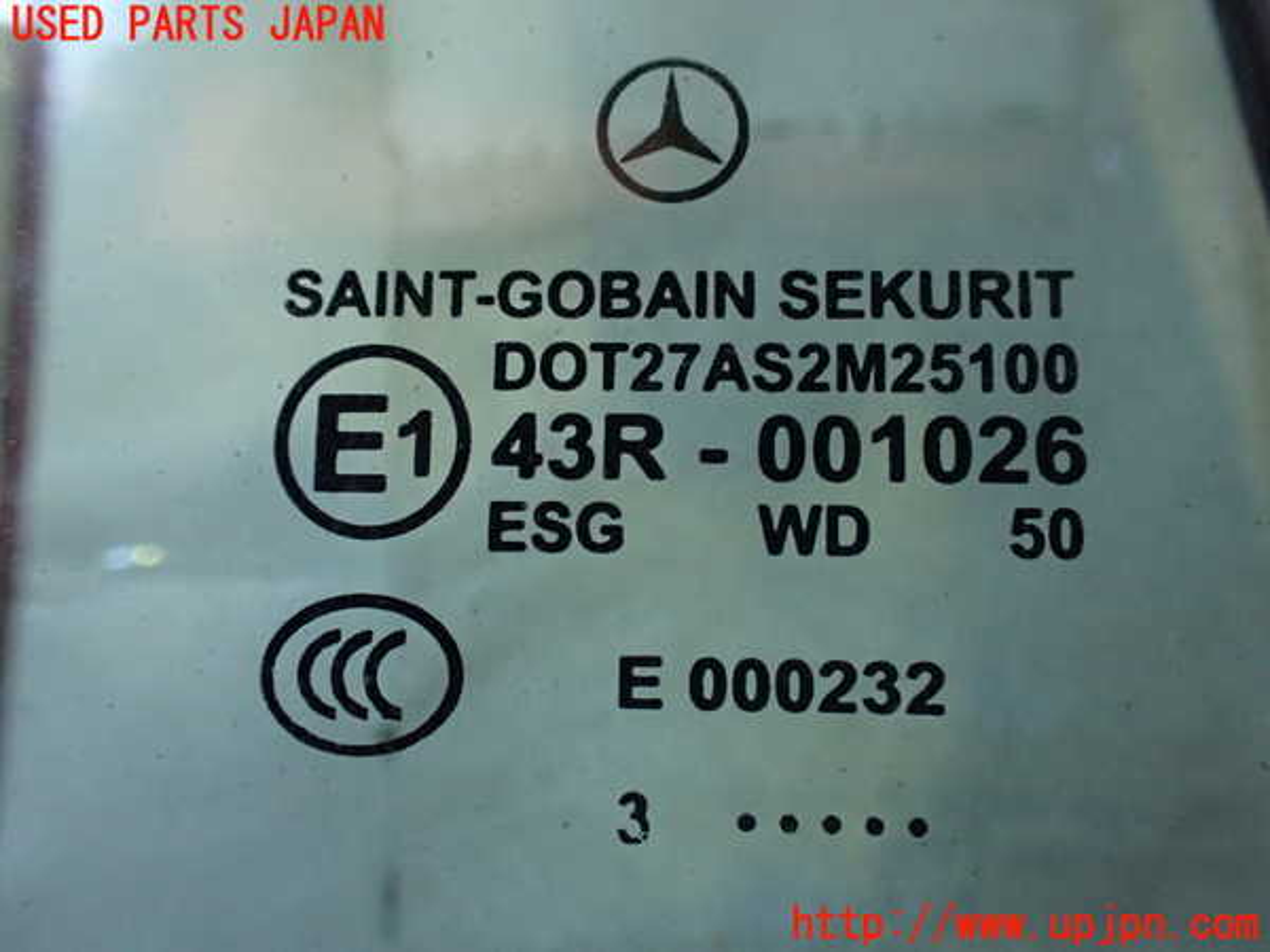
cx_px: 635
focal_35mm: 30
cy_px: 476
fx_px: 1101
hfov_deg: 60.0
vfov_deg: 46.8
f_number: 2.3
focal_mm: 5.4
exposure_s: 1/100
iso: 800
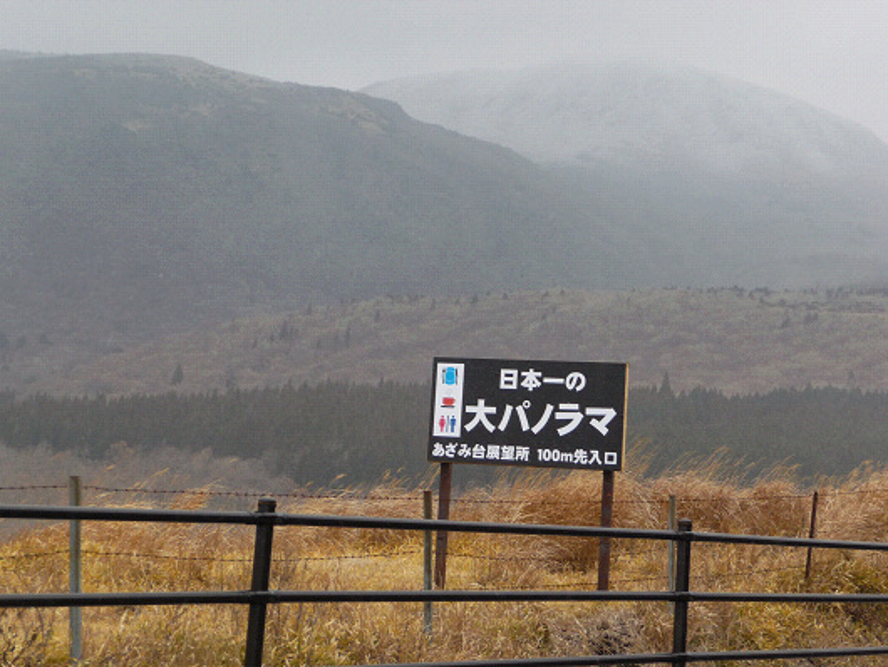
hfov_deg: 22.0
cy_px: 334
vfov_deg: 16.6
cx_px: 444
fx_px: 2284
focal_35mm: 89
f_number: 4.7
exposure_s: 1/125
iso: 100
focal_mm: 15.2
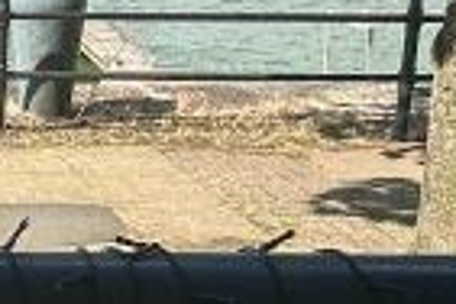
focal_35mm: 106
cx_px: -223
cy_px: 61
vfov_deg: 12.9
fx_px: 1343
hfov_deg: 17.4
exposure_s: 1/1289
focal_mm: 2.22
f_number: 2.2
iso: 50
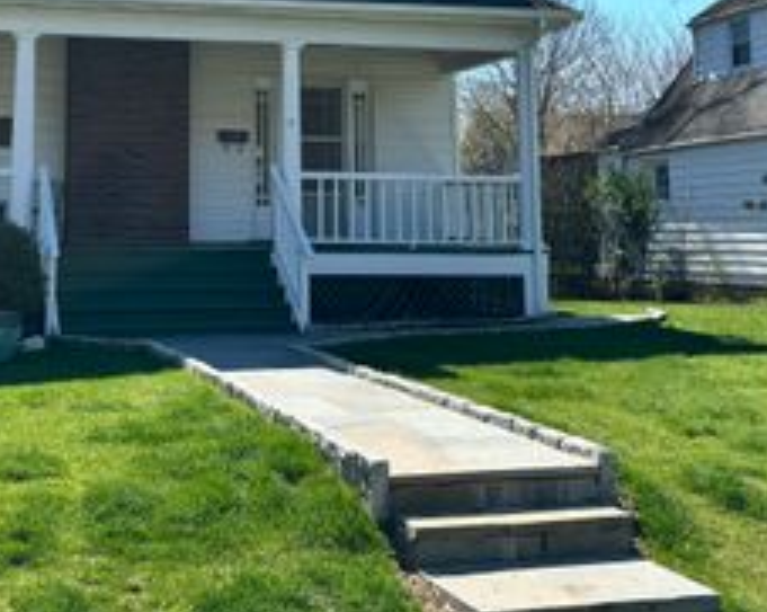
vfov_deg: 26.3
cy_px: 76
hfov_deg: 33.2
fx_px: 1270
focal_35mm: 56
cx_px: 240
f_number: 1.6
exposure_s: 1/2105
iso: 50
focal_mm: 5.96
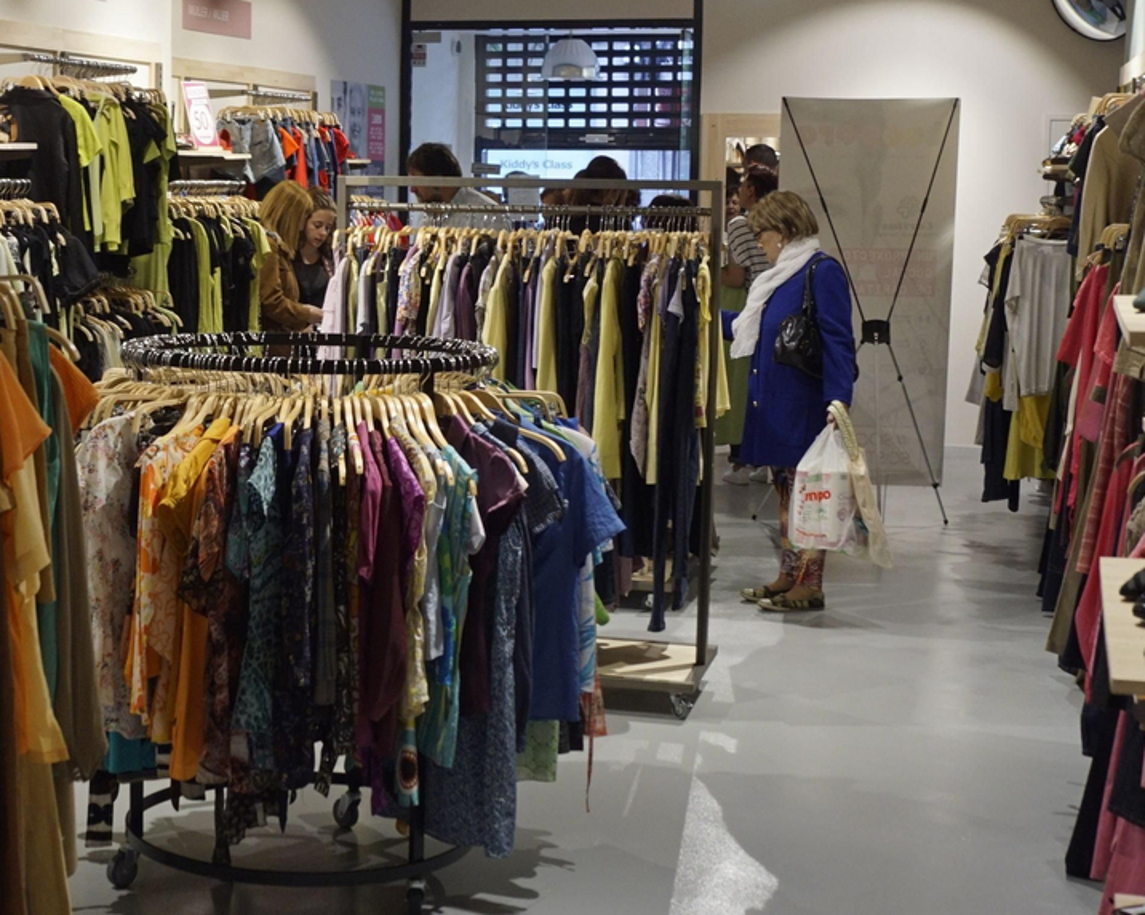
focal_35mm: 63
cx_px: 275
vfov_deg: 24.2
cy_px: 414
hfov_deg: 29.5
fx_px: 2134
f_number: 3.5
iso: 320
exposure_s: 1/60
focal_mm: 20
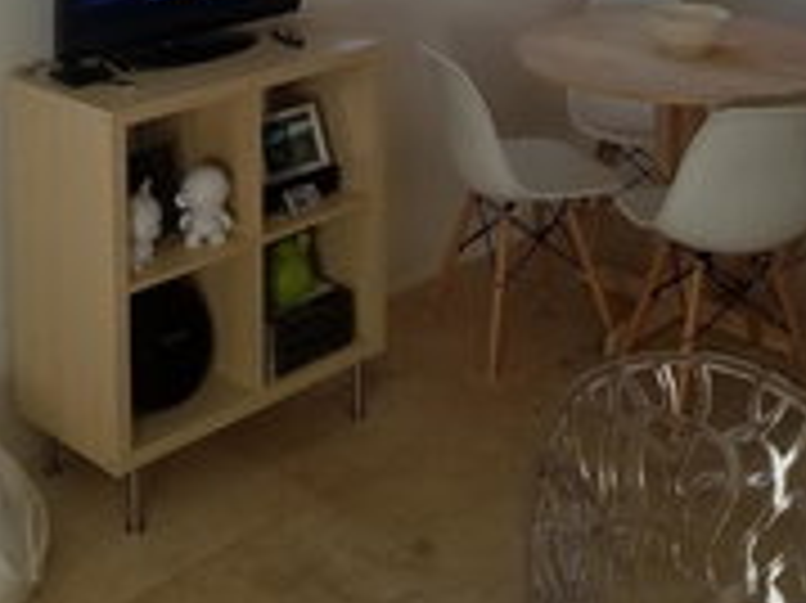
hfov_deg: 31.2
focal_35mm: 62
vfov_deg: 22.0
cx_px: 448
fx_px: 1443
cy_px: -104
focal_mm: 4.2
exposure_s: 1/151
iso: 50
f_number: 1.7
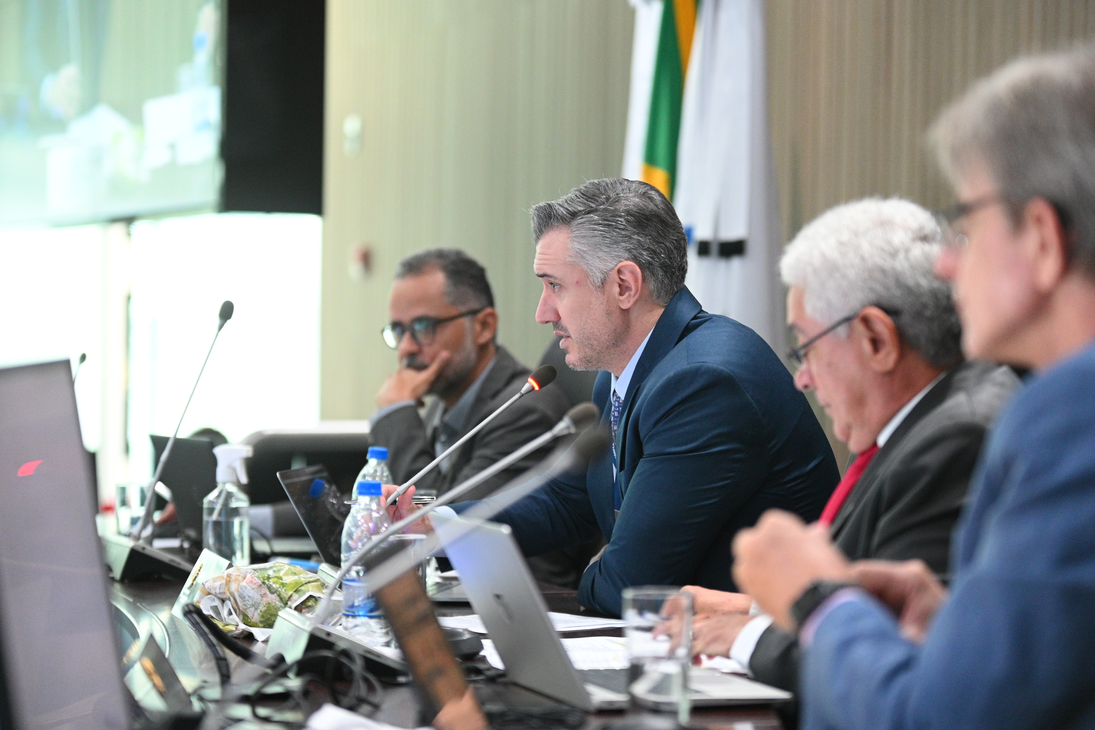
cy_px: 365
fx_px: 3405
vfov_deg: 12.2
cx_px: 548
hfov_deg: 18.3
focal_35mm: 112
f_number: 2.8
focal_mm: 112
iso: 5000
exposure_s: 1/160
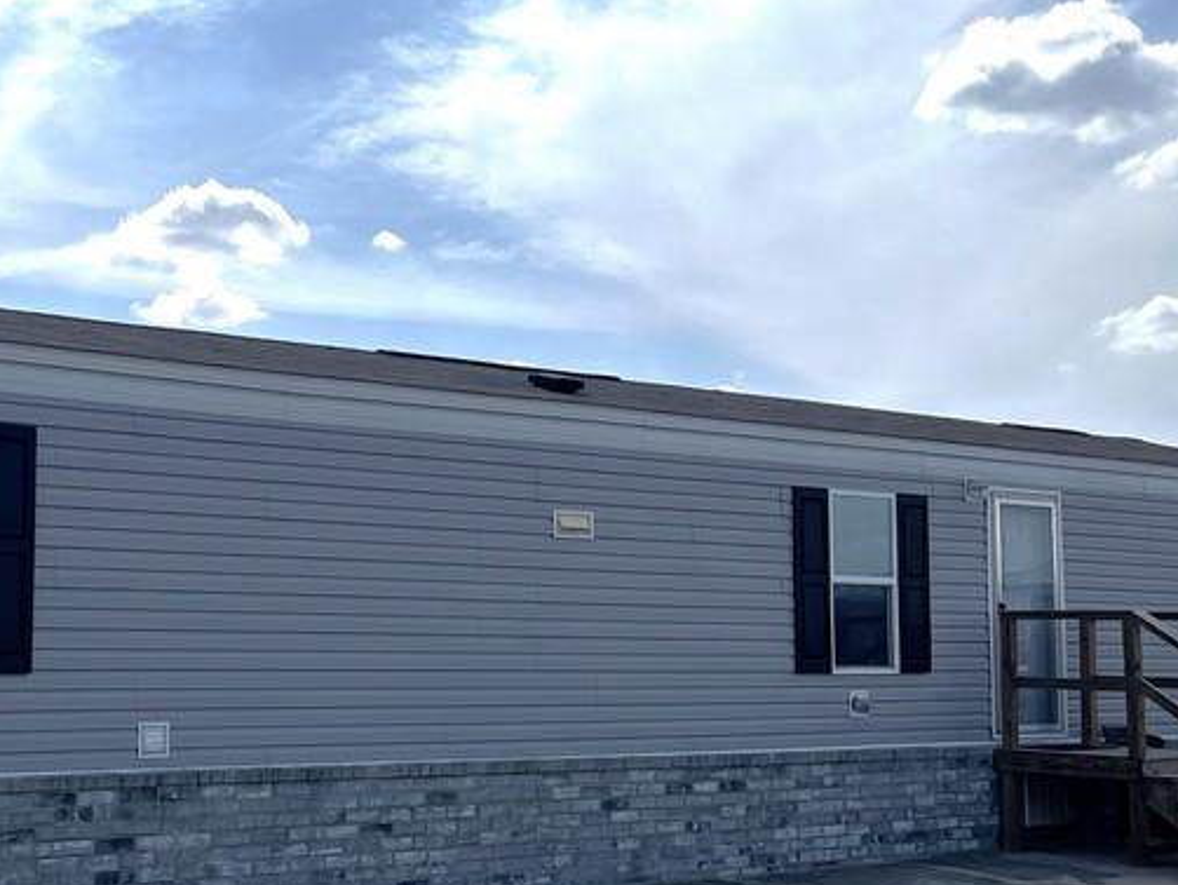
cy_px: 542
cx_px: 242
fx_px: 1804
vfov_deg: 27.5
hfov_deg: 35.1
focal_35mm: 53
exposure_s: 1/9091
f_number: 1.6
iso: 50
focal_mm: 5.1
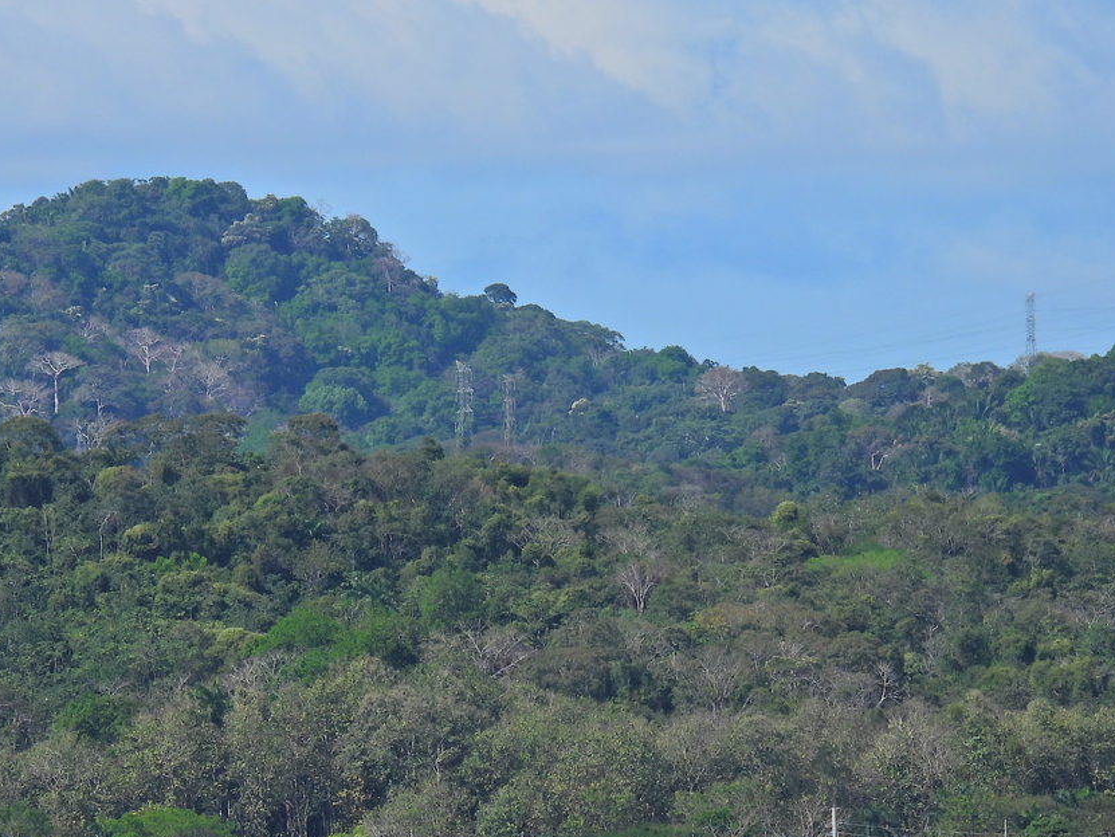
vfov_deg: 2.5
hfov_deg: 3.4
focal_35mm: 585
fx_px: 18851
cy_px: 632
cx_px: 317
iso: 100
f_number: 5
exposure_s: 1/1250
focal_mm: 67.8
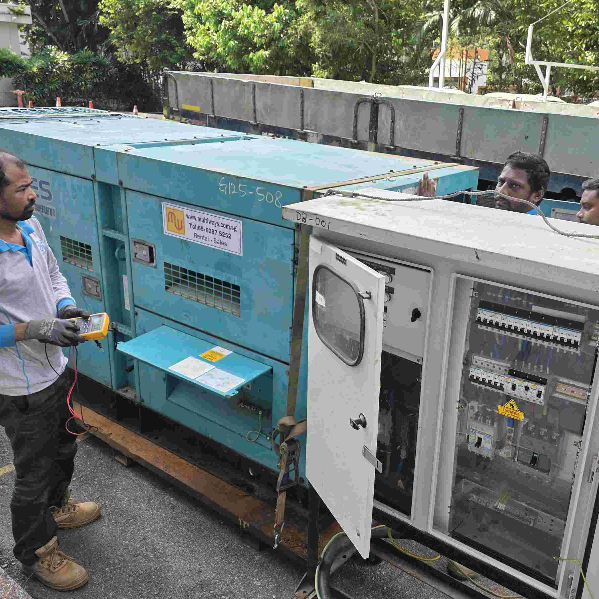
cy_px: 331
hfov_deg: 48.2
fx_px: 666
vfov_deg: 48.4
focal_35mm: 34
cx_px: 350
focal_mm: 6.3
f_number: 1.7
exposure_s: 1/359
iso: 32
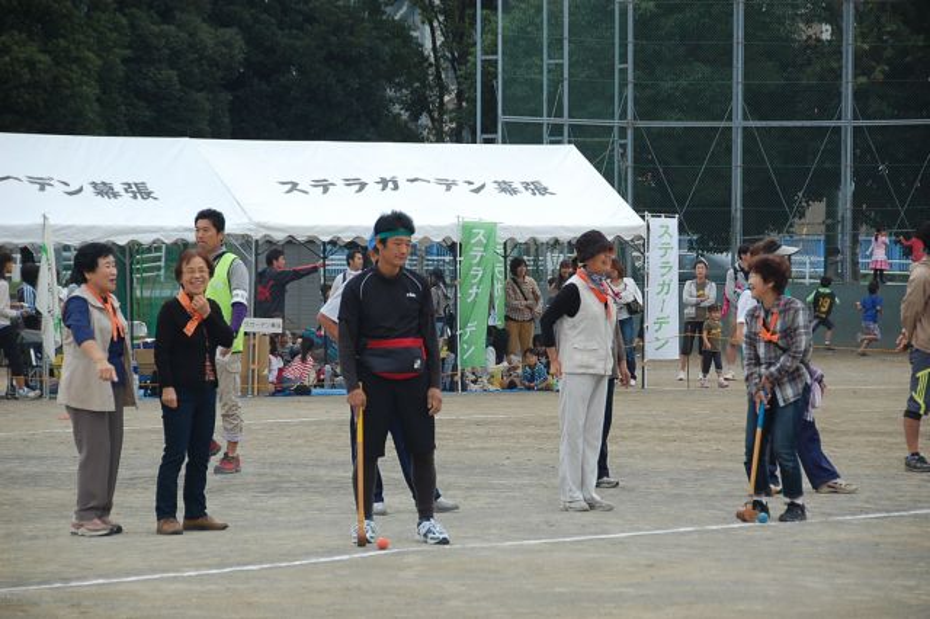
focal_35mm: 158
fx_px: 4066
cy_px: 310
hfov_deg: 13.0
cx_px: 465
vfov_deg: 8.7
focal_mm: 105
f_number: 5.6
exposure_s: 1/400
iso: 400
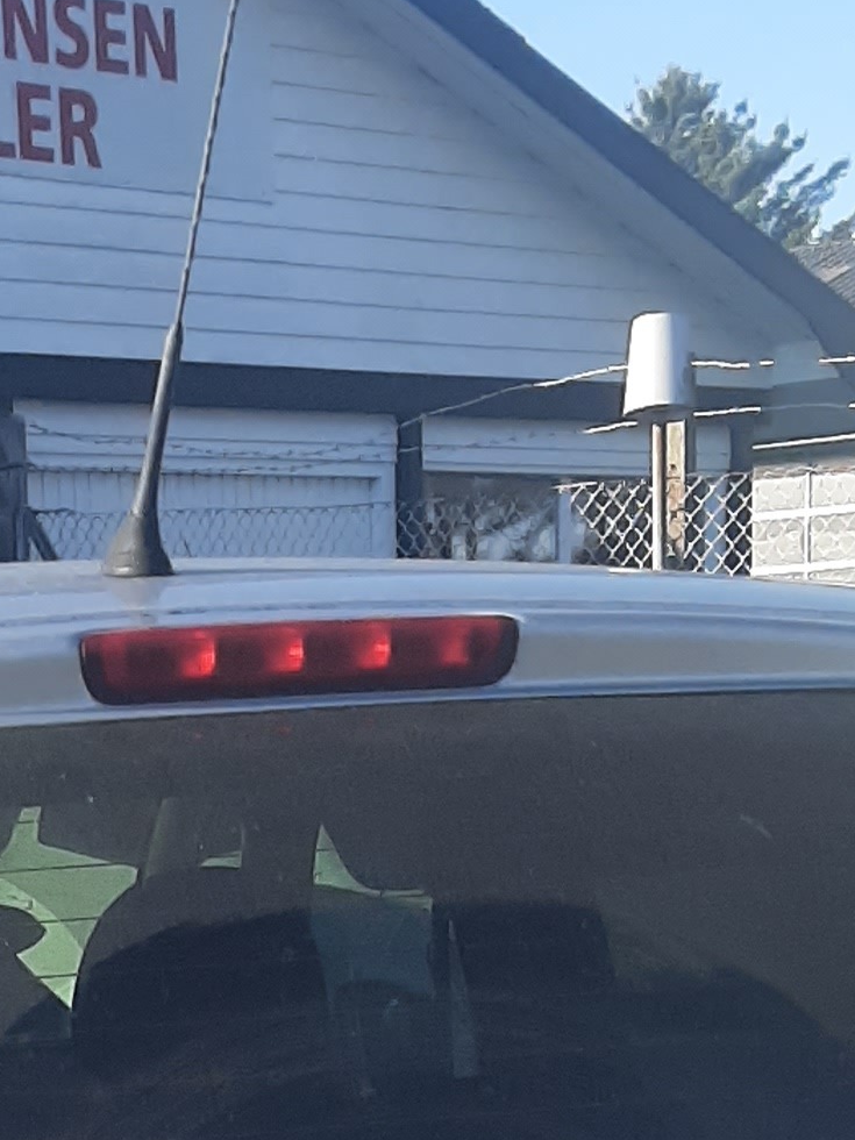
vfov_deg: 15.8
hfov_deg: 13.7
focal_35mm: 107
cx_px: 47
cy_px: 2025
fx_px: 3524
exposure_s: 1/1351
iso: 40
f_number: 1.7
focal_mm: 3.93
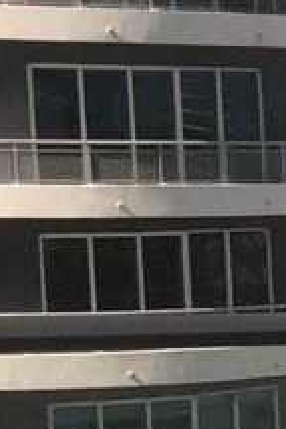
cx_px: 1327
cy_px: 538
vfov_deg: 9.1
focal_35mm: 223
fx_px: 2657
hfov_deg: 5.1
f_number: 2.2
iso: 50
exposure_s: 1/1522
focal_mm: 4.15
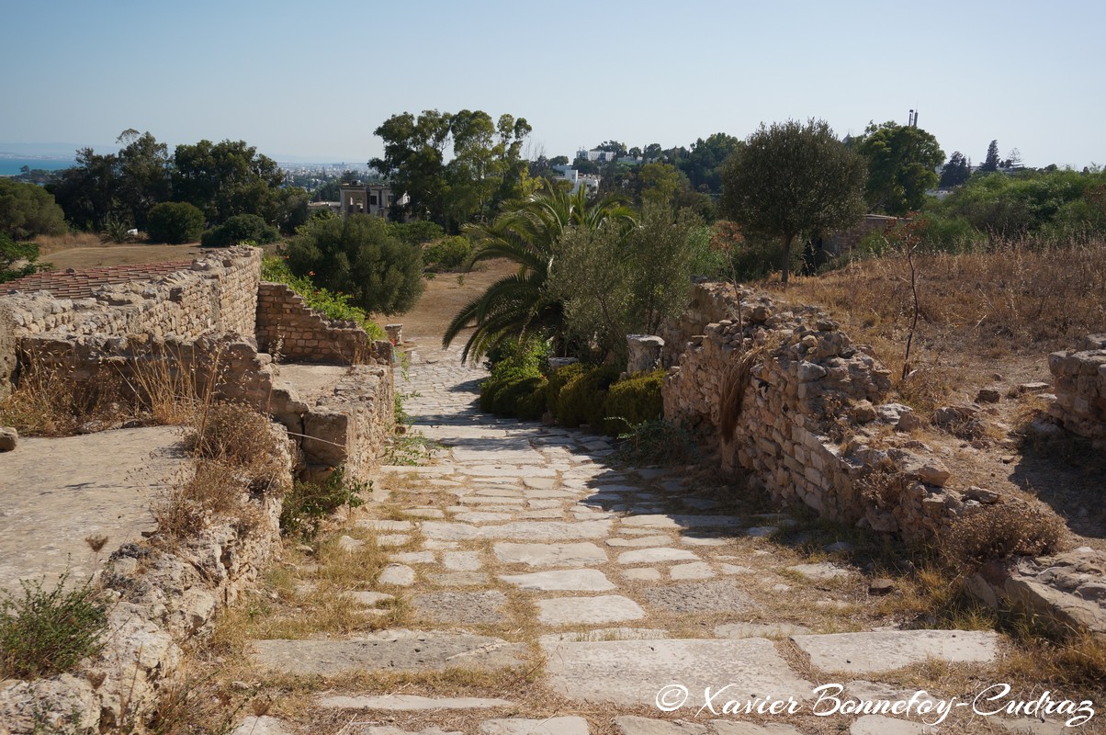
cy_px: 368
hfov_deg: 59.5
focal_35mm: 32
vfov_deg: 41.6
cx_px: 553
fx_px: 967
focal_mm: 21
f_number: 5
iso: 100
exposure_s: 1/1000
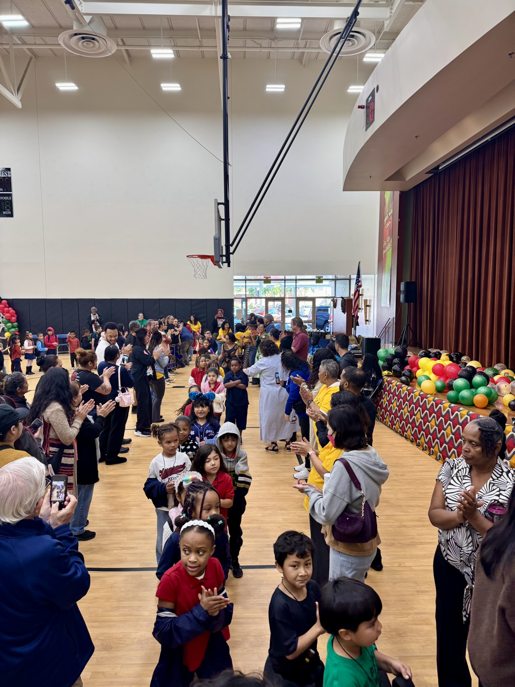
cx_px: 258
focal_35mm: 24
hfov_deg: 56.8
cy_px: 344
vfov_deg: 71.6
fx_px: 476
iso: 125
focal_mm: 6.76
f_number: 1.78
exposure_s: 1/121
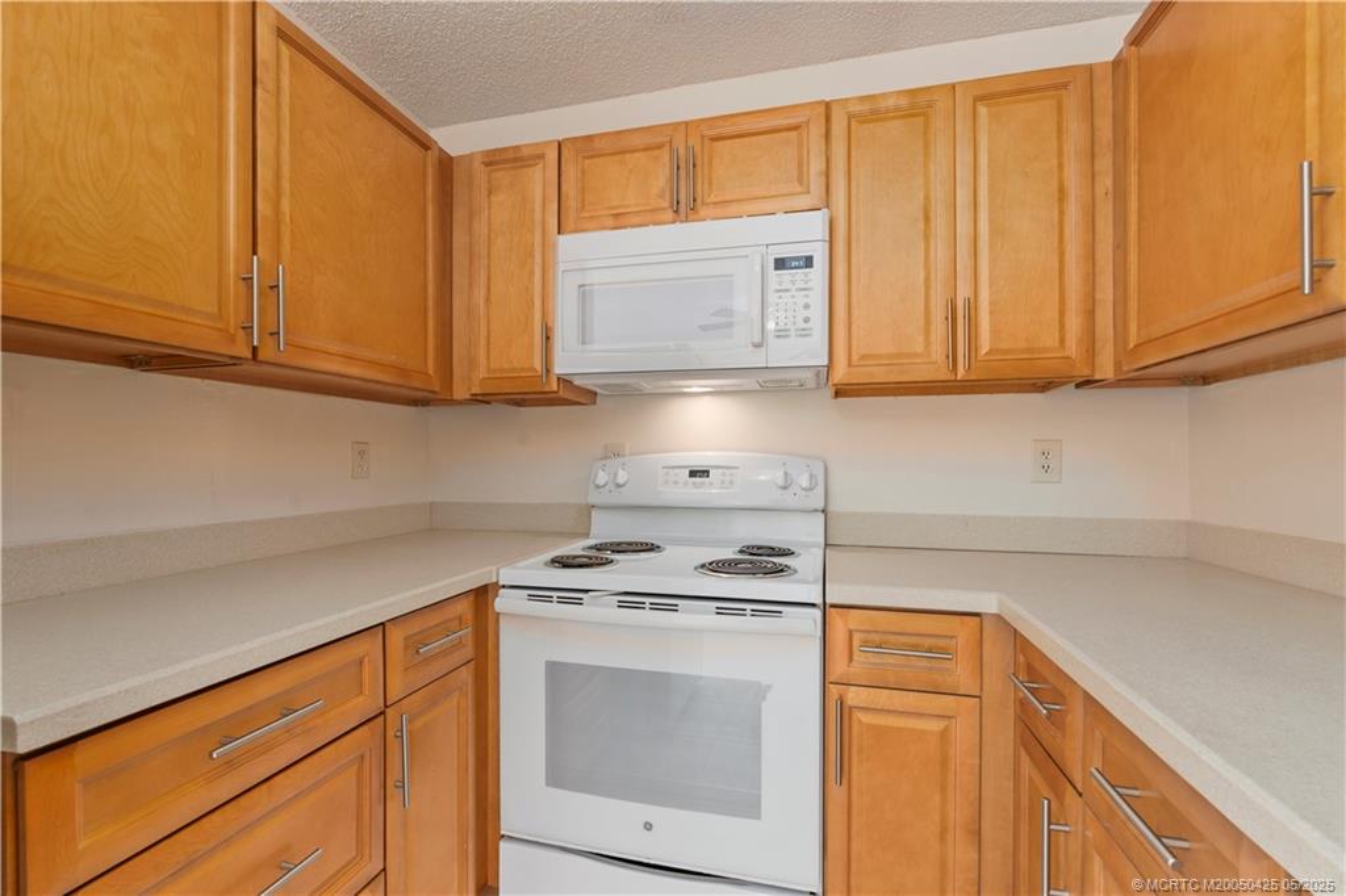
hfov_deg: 96.8
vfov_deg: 73.7
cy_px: 448
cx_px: 673
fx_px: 598
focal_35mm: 16
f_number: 8
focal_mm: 16
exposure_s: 1.3
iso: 250
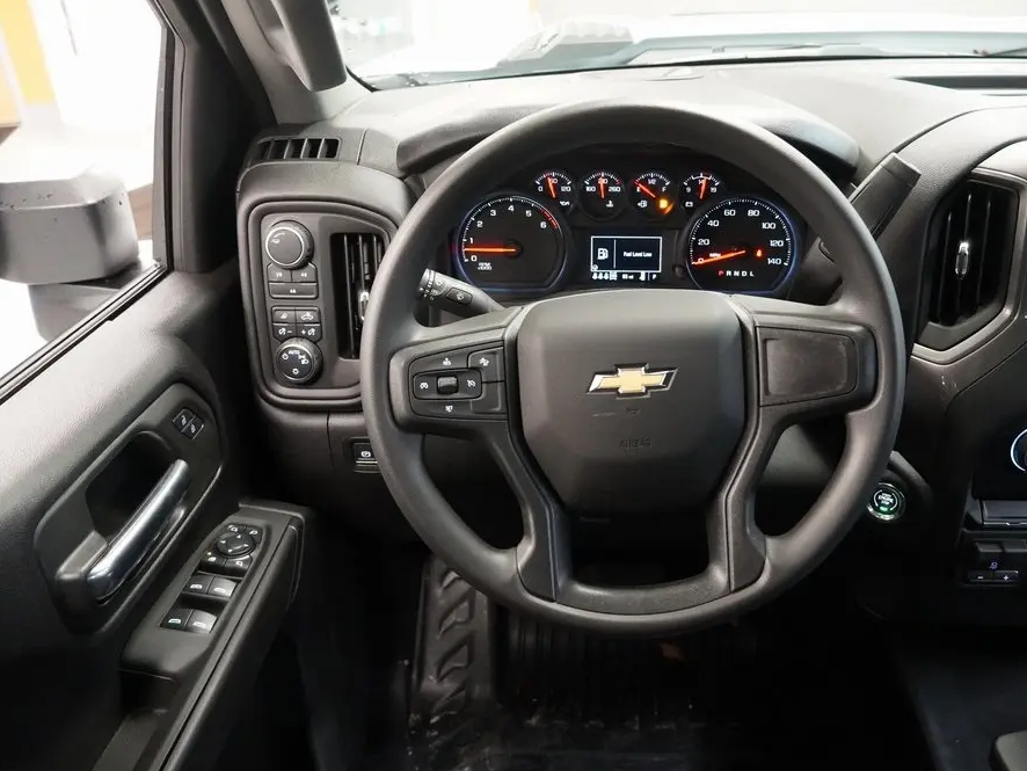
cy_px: 379
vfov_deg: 46.8
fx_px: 890
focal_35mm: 30
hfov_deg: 59.7
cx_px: 587
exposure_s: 1/30
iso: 6400
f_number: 3.5
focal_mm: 18
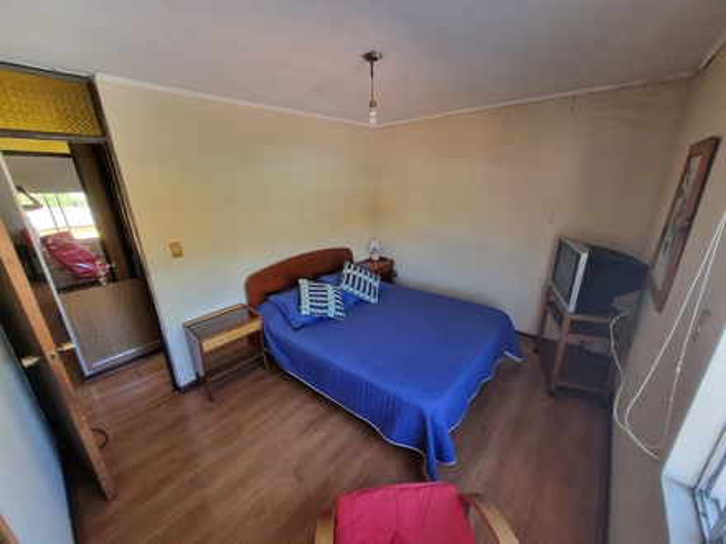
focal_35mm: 13
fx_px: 273
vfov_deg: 89.9
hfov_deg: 106.2
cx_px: 363
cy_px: 272
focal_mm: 1.74
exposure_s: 1/50
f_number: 2.2
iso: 64
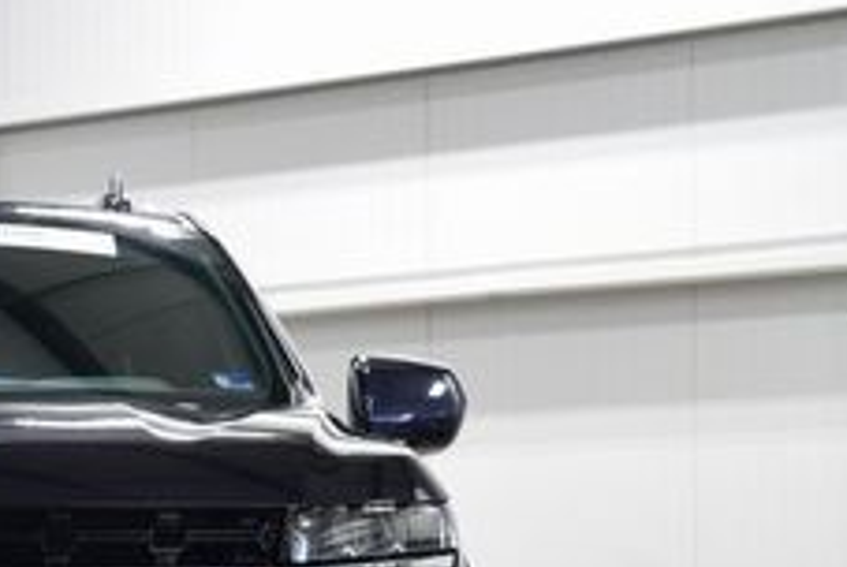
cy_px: 658
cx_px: -108
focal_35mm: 152
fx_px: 3581
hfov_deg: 13.2
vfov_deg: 9.0
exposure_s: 1/15
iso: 500
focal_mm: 36
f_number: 6.3
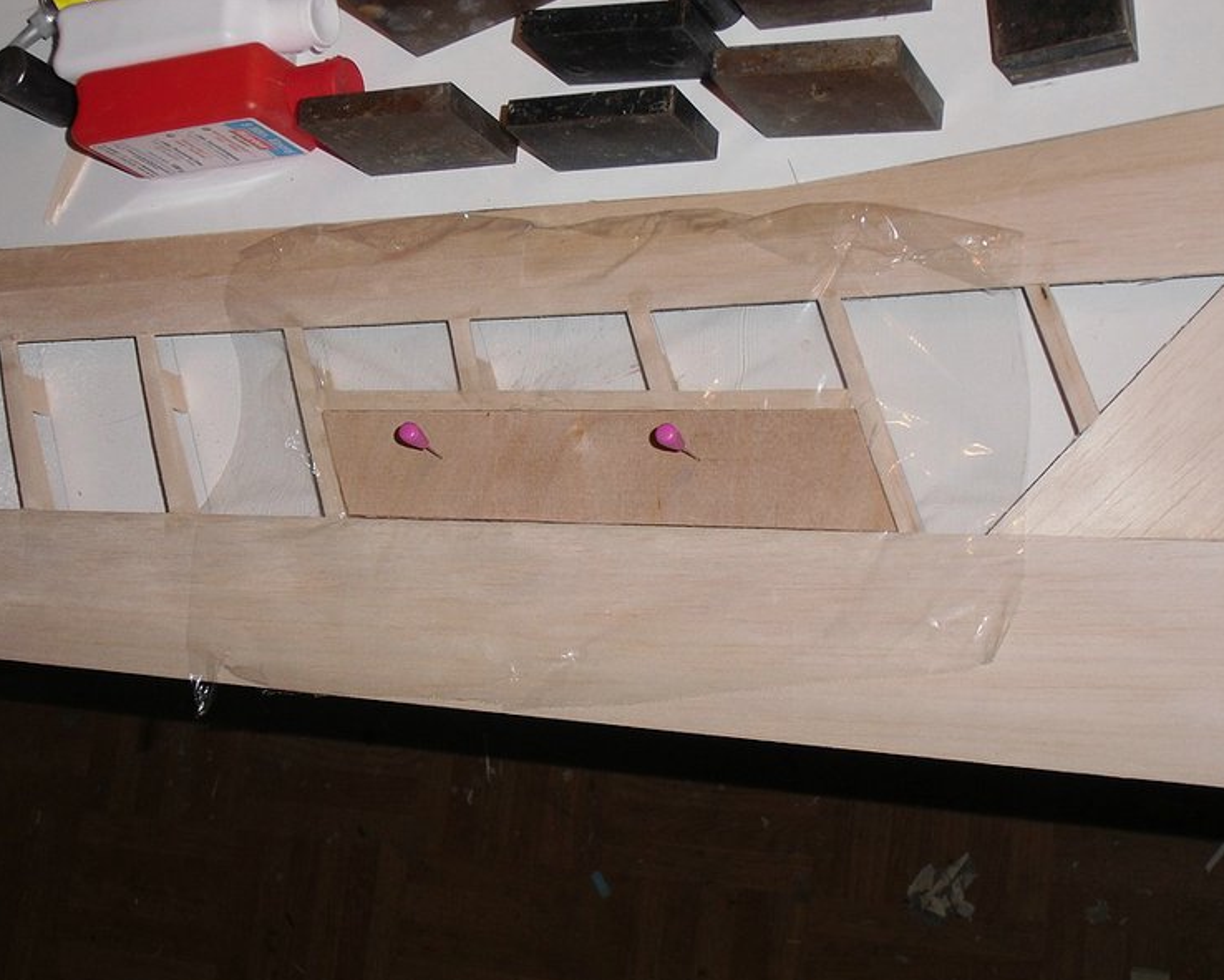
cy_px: 494
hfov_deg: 34.1
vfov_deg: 27.6
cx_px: 576
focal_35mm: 55
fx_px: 1993
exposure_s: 1/60
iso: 100
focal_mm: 9.16
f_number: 4.3
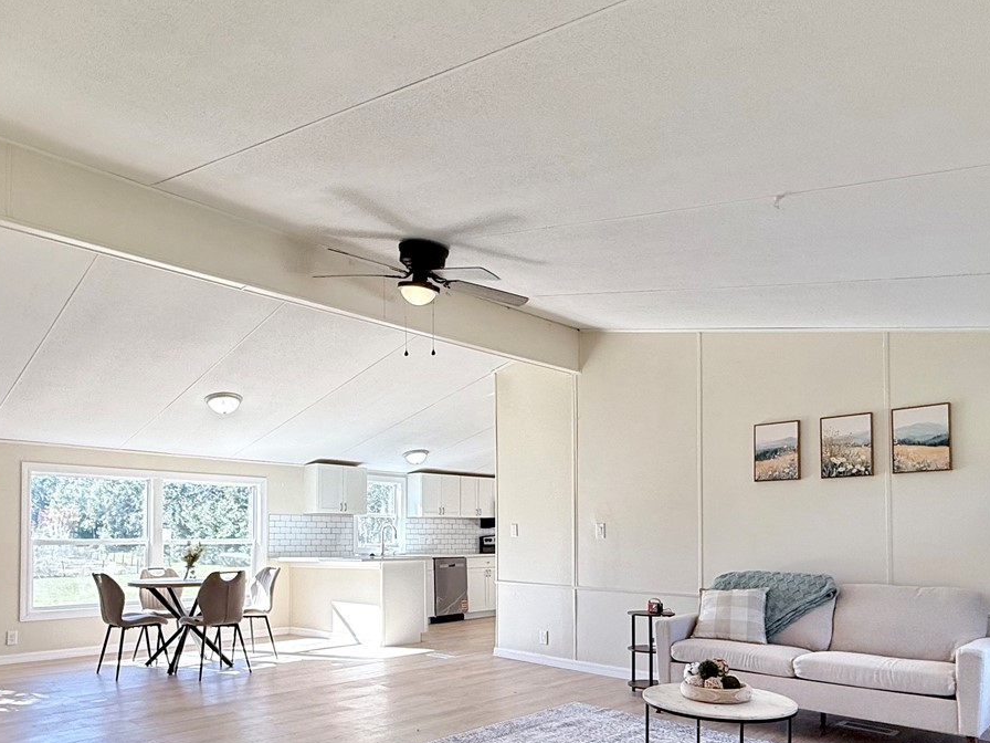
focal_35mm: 25
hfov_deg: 69.2
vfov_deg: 53.4
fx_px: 715
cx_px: 447
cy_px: 517
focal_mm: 2.22
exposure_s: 1/274
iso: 64
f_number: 2.2
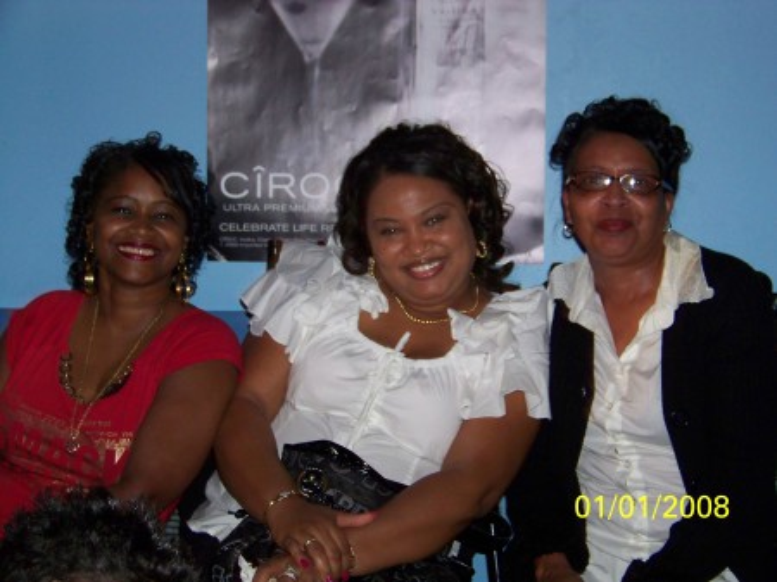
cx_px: 388
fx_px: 1750
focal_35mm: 78
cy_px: 291
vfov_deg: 18.9
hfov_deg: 25.0
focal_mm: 13.2
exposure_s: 1/30
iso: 200
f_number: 3.2
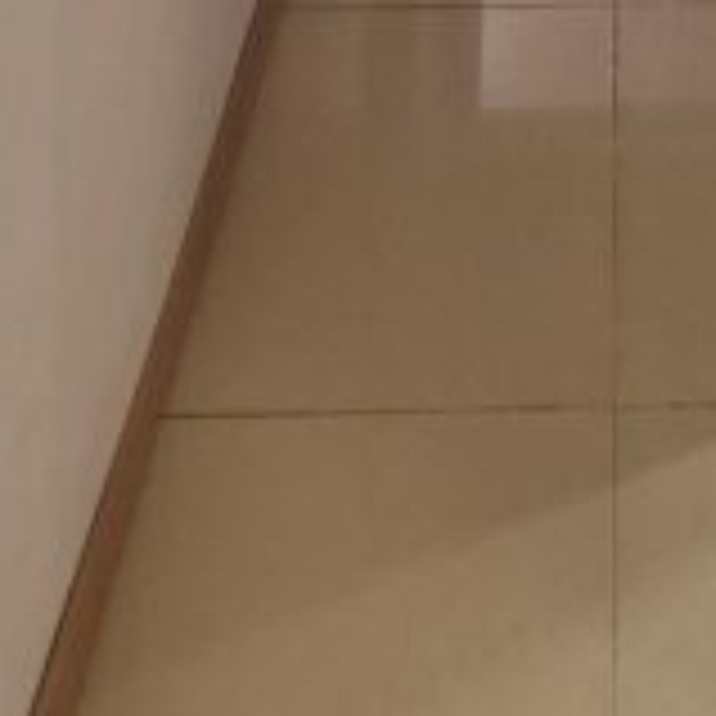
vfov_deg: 15.6
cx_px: 770
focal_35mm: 74
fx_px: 1732
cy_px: -901
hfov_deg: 22.2
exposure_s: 1/50
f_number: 2.2
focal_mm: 1.74
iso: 125
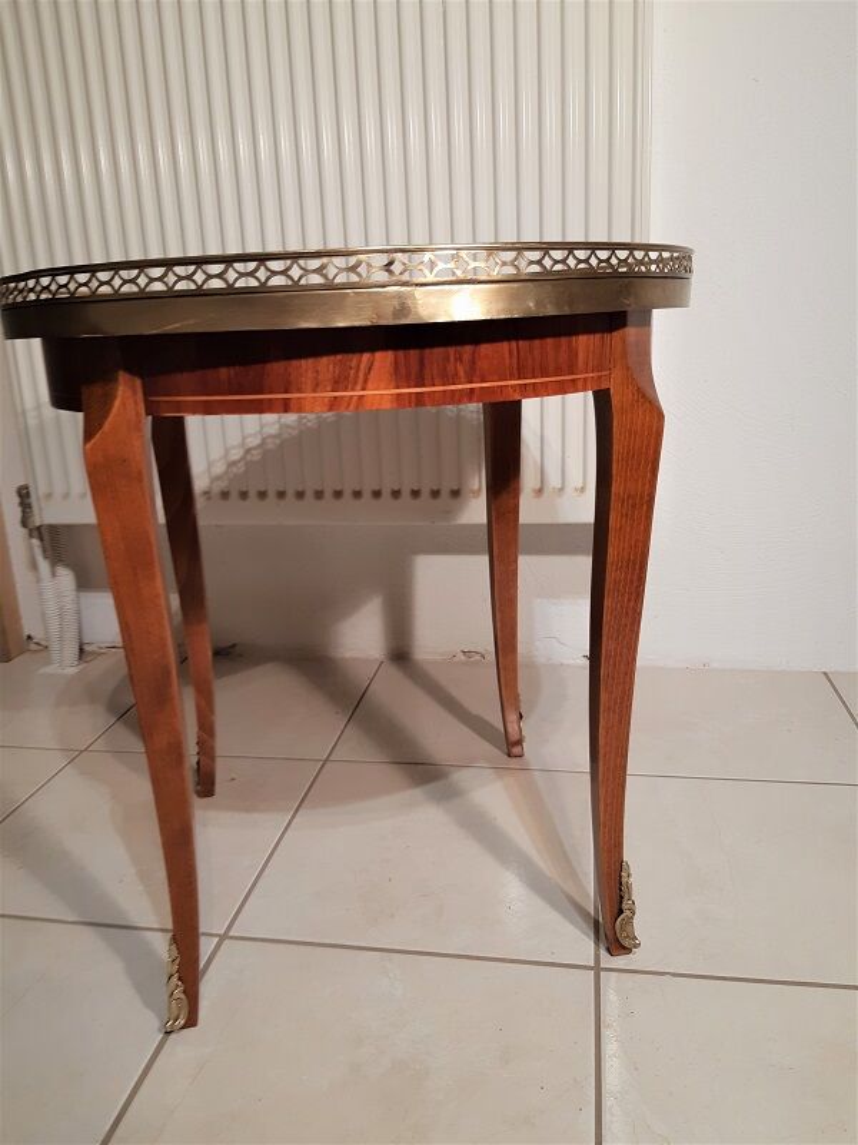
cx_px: 429
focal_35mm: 26
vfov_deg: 67.3
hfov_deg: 53.1
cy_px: 572
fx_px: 859
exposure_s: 1/50
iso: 50
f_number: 1.7
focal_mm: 3.93
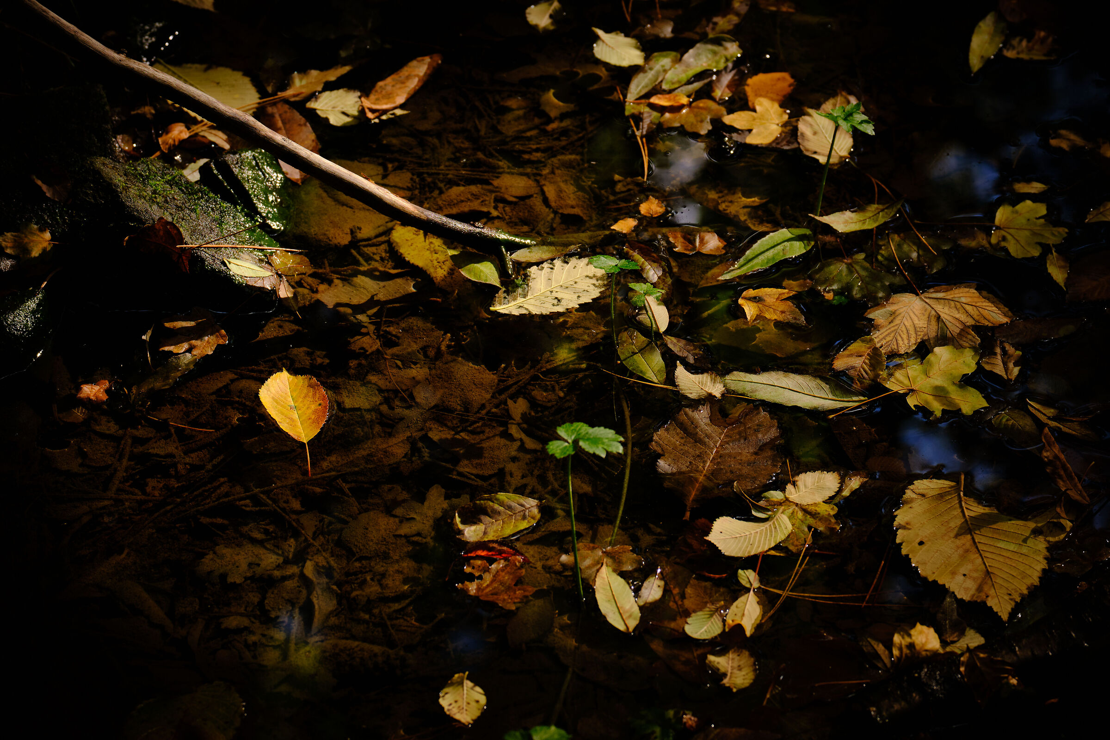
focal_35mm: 150
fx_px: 4625
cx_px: 555
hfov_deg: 13.7
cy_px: 370
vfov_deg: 9.1
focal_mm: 99.8
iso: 500
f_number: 5.6
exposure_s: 1/250
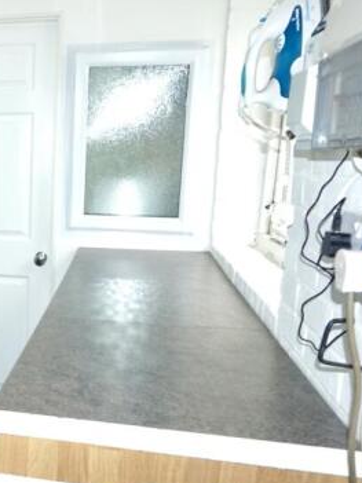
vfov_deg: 43.8
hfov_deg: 29.6
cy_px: 254
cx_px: -54
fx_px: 600
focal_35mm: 43
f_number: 4
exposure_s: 1/125
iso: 400
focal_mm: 16
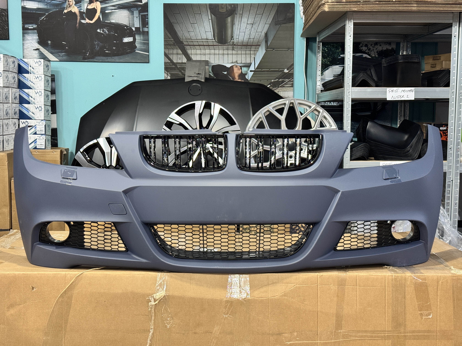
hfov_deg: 39.7
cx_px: 231
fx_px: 641
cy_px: 173
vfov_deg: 30.3
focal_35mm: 48
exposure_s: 1/33
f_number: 1.78
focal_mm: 6.76
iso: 250
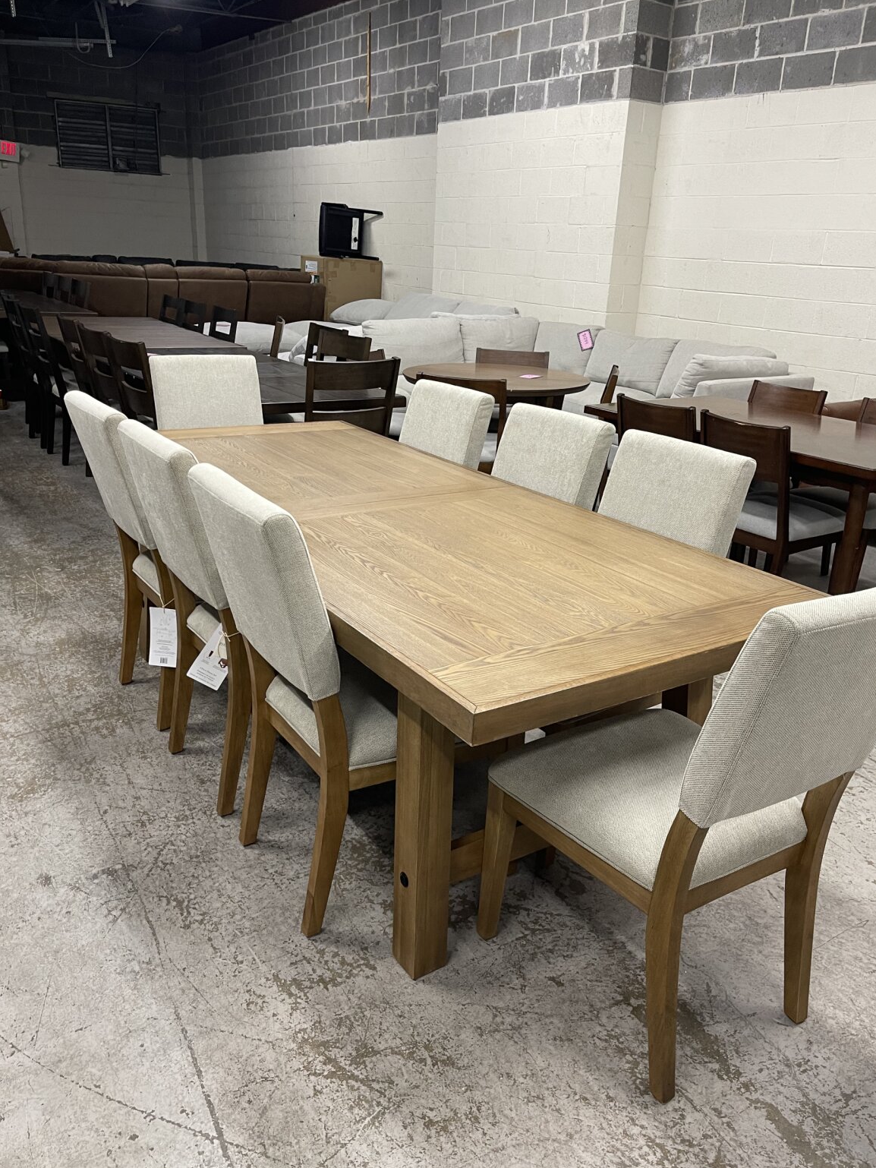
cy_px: 605
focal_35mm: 26
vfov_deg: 67.3
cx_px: 455
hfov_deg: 53.1
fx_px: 877
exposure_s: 1/60
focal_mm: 5.1
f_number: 1.6
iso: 125
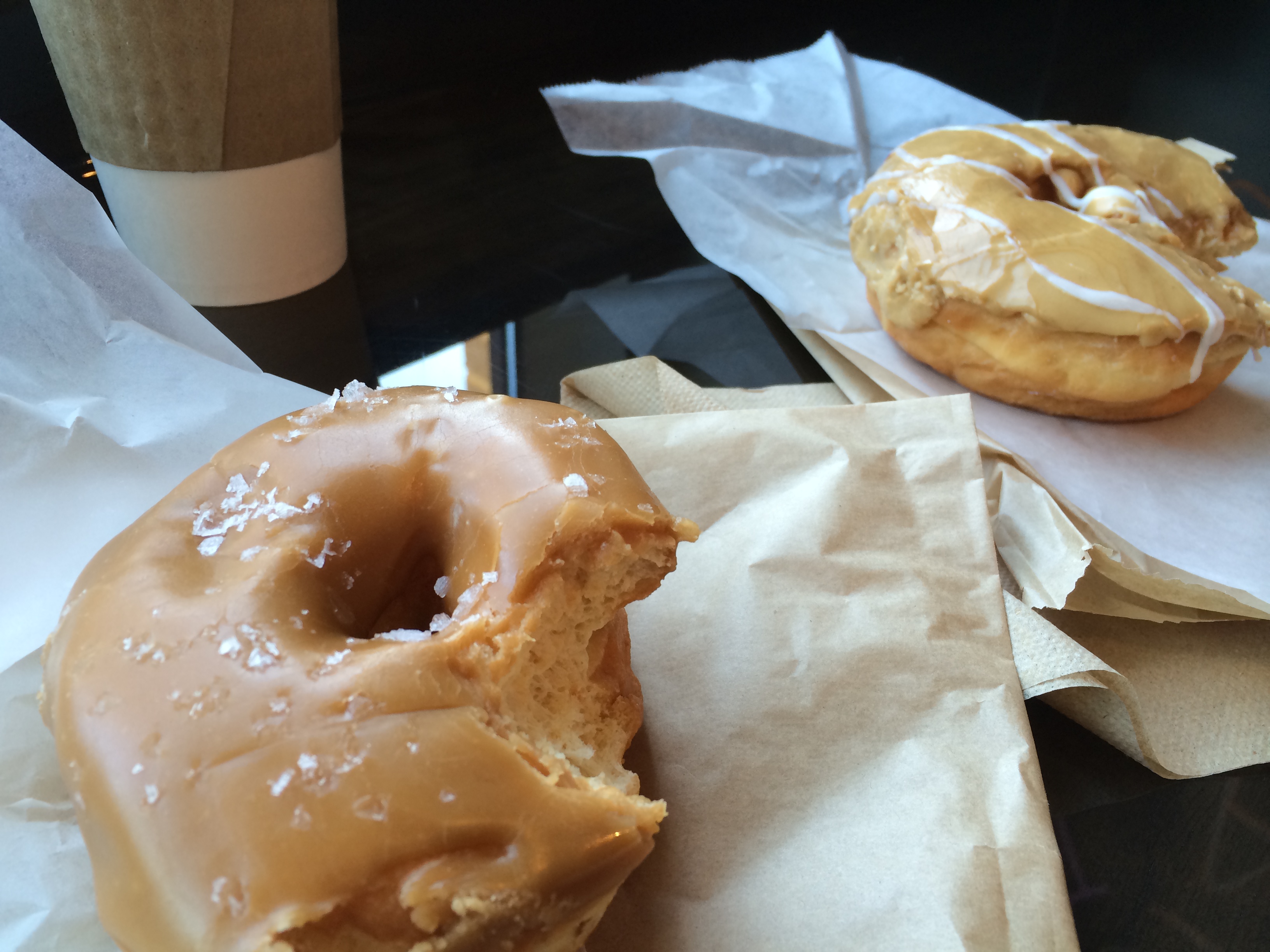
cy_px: 476
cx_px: 635
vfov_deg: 46.8
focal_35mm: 30
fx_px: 1101
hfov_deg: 60.0
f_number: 2.2
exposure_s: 1/30
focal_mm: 4.12
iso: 40
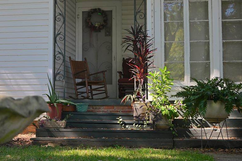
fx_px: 443
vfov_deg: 20.5
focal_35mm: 66
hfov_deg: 30.5
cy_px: 64
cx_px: 97
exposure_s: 1/100
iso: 125
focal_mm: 50
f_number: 6.3
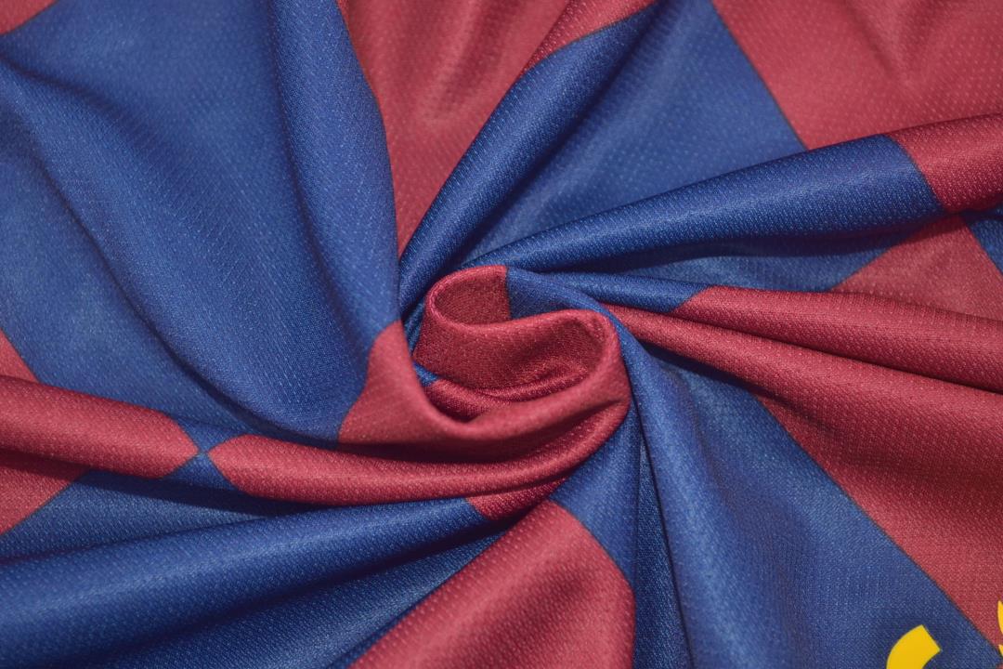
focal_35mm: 68
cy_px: 334
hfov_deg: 29.9
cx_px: 502
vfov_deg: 20.2
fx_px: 1880
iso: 200
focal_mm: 45
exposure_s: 1/60
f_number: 5.3
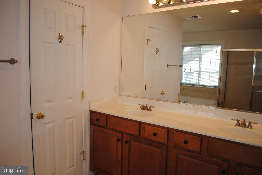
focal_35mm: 27
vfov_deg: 48.0
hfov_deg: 67.3
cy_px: 88
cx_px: 131
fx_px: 197
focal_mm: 18
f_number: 3.5
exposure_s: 1/125
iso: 110
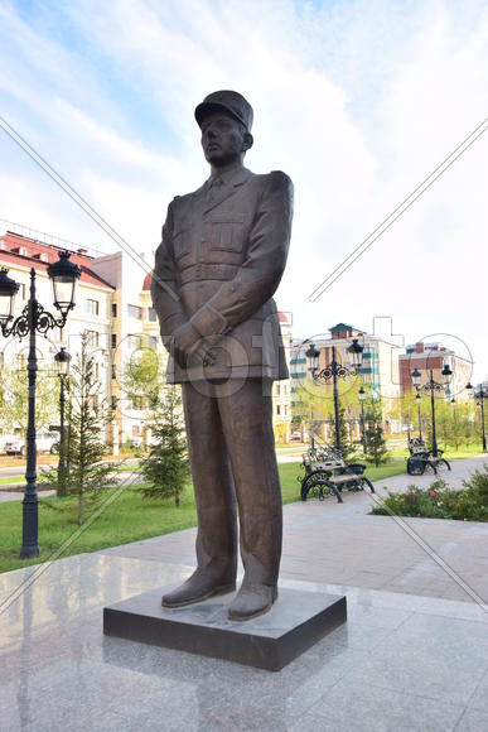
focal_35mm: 30
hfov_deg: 43.6
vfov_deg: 61.9
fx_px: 610
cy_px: 366
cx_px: 244
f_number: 11
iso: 100
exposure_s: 1/60
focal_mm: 20
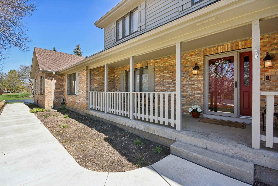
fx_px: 116
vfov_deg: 77.3
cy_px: 93
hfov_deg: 100.4
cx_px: 139
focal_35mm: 15
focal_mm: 10
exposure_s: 1/640
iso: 400
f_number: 8
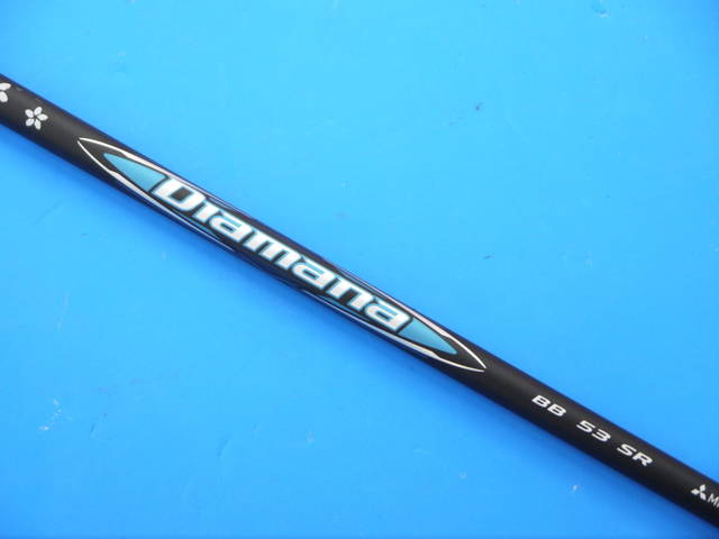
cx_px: 360
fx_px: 1745
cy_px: 270
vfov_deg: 17.6
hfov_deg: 23.3
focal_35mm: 84
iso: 640
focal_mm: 42
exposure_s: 1/80
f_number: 5.6
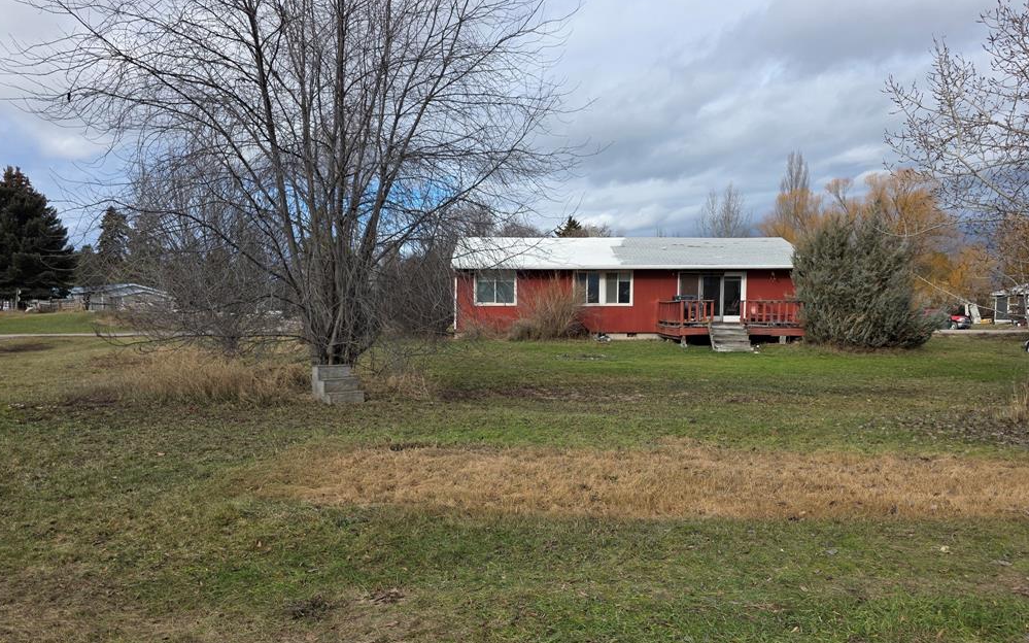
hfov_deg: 72.6
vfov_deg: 49.1
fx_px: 701
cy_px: 369
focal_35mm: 25
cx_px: 519
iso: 80
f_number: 1.7
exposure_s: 1/3598
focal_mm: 6.3
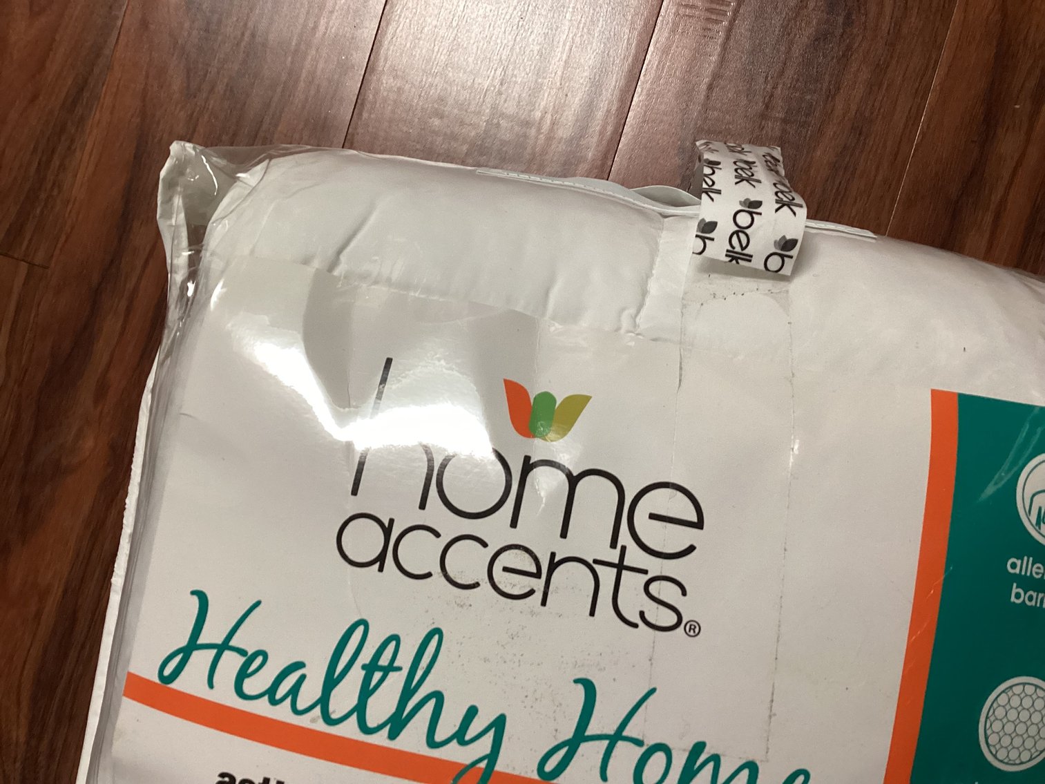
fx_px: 936
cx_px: 522
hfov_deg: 58.3
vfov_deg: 45.4
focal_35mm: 31
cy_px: 392
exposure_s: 1/60
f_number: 2.4
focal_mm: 3.3
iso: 250
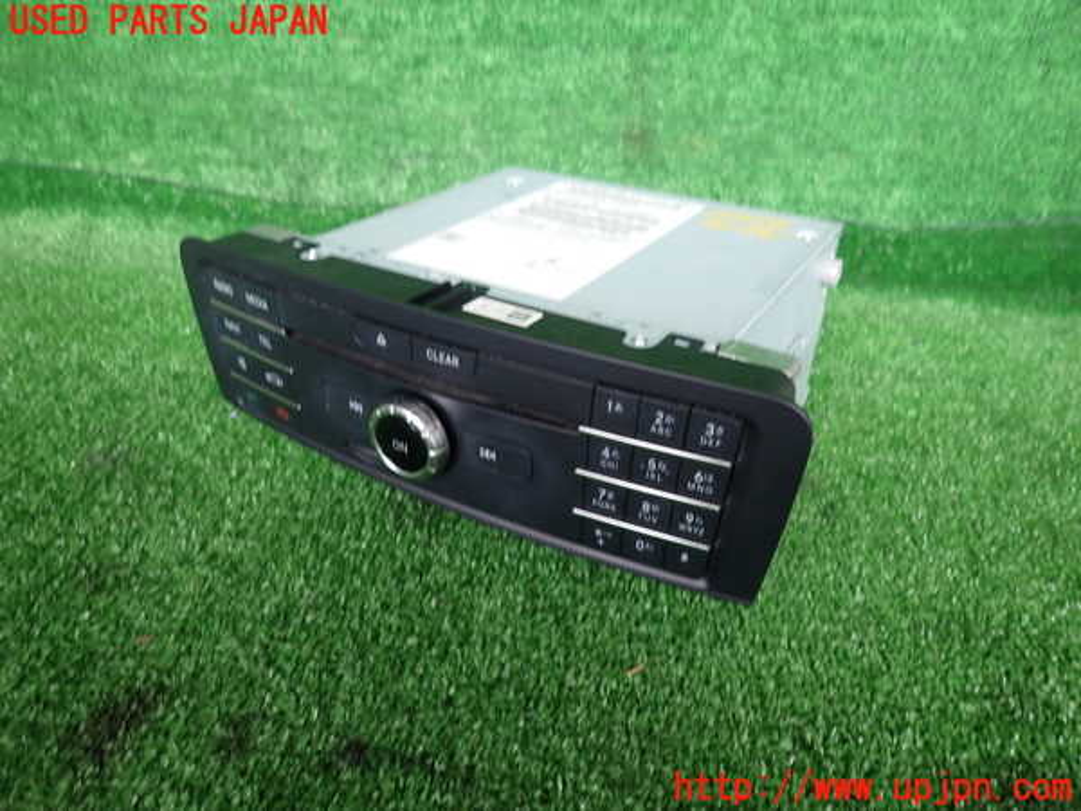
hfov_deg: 69.4
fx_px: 781
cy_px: 406
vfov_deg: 54.9
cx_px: 540
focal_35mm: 25
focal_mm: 4.5
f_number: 2
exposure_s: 1/60
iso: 160
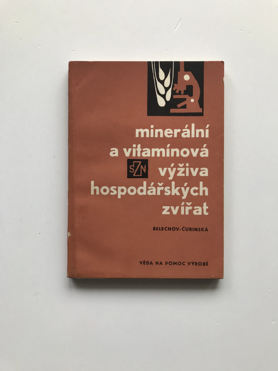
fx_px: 300
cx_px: 139
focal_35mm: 28
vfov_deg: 63.4
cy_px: 186
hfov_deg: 49.7
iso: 40
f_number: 1.8
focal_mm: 3.99
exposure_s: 1/120
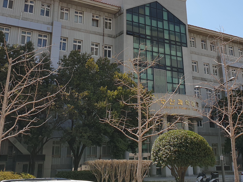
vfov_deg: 29.0
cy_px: 17
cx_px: 133
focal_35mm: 48
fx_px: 337
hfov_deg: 39.6
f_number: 2.4
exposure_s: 1/1550
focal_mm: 4.3
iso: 50
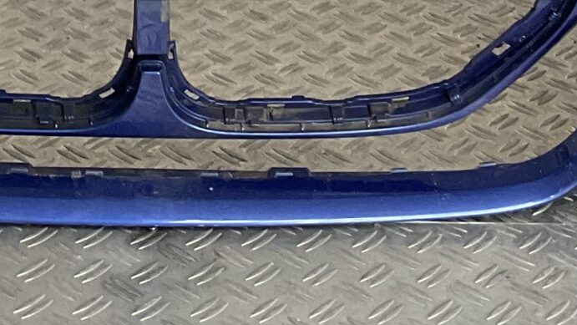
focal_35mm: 117
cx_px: 107
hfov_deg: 18.1
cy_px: -374
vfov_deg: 9.5
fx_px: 1790
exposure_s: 1/50
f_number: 1.8
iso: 80
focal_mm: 3
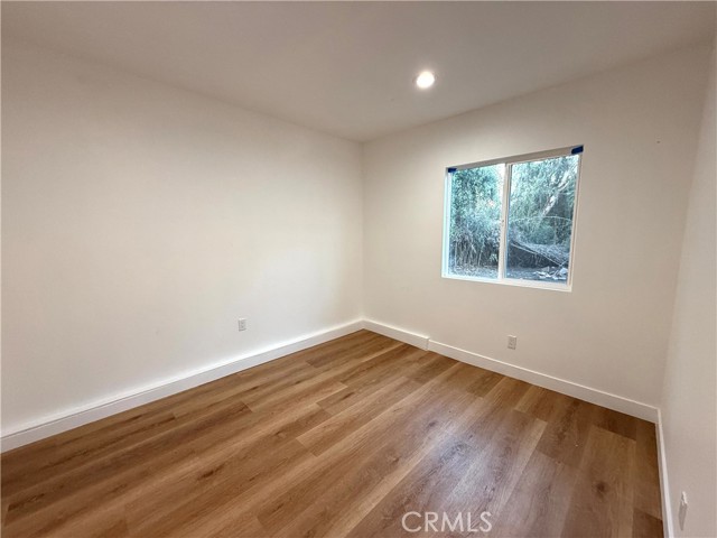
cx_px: 358
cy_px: 269
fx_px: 290
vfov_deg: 85.7
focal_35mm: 14
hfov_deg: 102.1
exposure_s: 1/120
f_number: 2.2
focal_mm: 2.22
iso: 250
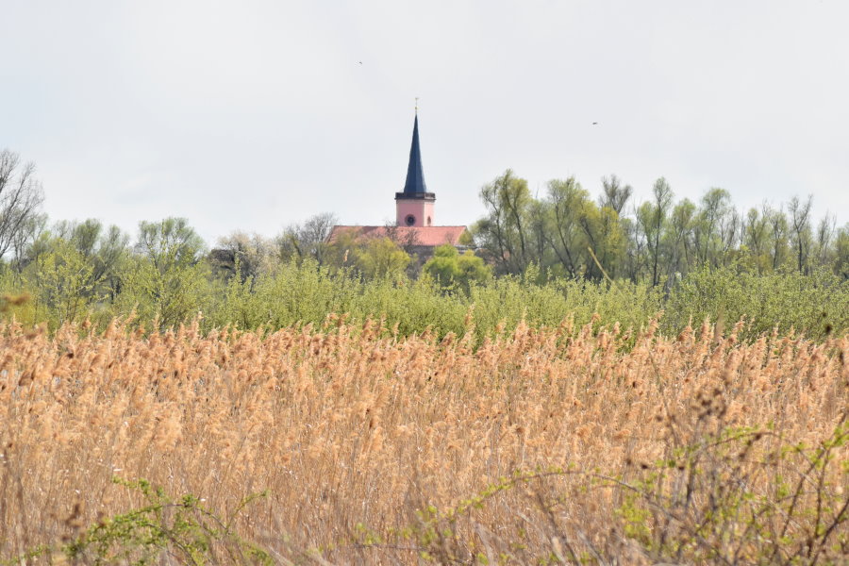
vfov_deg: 6.8
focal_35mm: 202
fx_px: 4775
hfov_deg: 10.2
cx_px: 424
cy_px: 283
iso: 1000
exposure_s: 1/2500
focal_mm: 135
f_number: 9
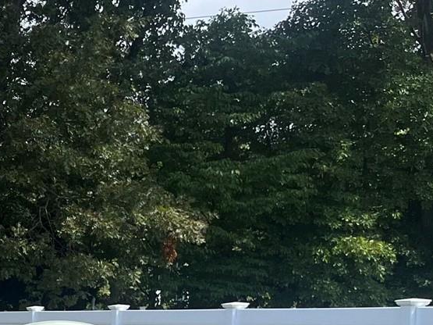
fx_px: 1201
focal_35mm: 96
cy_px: 412
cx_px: -356
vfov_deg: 14.8
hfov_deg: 16.8
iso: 50
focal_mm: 5.1
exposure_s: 1/2024
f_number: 1.6
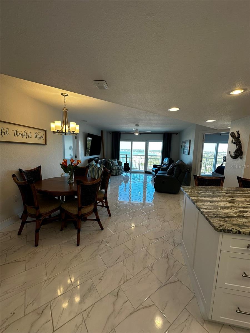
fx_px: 135
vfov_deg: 102.1
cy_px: 166
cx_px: 125
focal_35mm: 14
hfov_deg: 85.7
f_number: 2.2
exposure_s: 1/120
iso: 50
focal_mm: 2.22
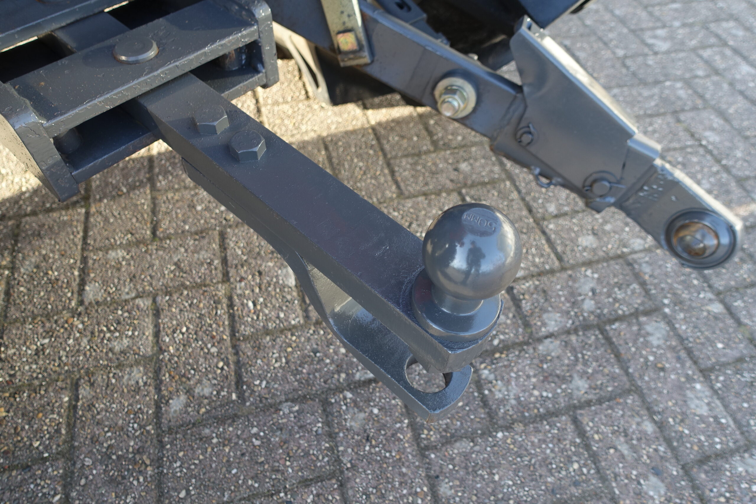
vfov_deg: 53.1
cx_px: 378
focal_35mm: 24
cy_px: 252
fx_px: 504
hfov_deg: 73.7
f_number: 3.2
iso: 125
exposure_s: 1/80
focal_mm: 8.8
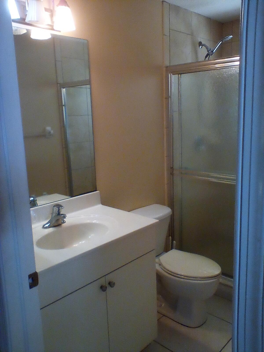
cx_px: 132
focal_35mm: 31
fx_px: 315
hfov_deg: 45.4
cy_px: 176
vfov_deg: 58.4
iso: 213
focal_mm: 2.38
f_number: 2.4
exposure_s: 1/24
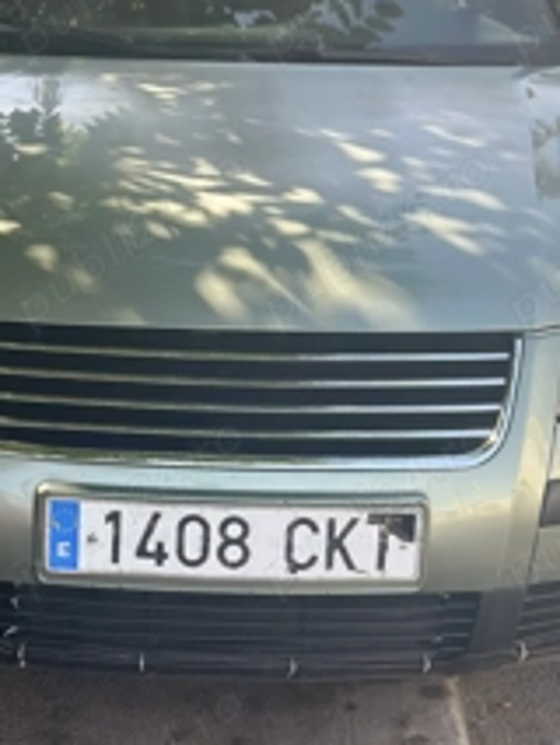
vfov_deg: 21.7
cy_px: 297
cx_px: 252
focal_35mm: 90
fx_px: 1939
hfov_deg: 16.4
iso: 80
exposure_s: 1/797
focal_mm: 6.86
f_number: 1.78
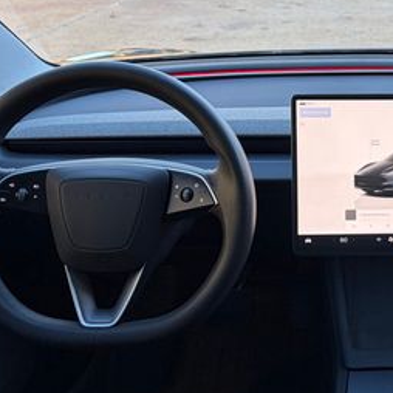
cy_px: 162
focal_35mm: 58
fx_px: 745
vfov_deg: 29.5
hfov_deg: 27.6
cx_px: 407
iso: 50
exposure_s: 1/121
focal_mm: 5.96
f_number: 1.6
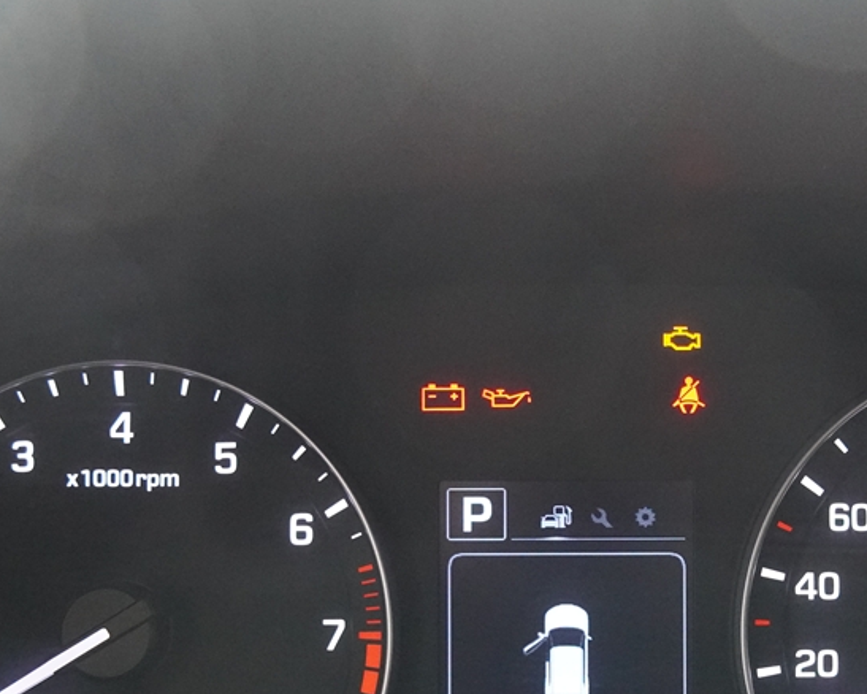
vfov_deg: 22.9
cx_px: 560
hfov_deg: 28.6
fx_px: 1691
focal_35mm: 66
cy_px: 530
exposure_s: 1/160
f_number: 2.8
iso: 5000
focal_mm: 25
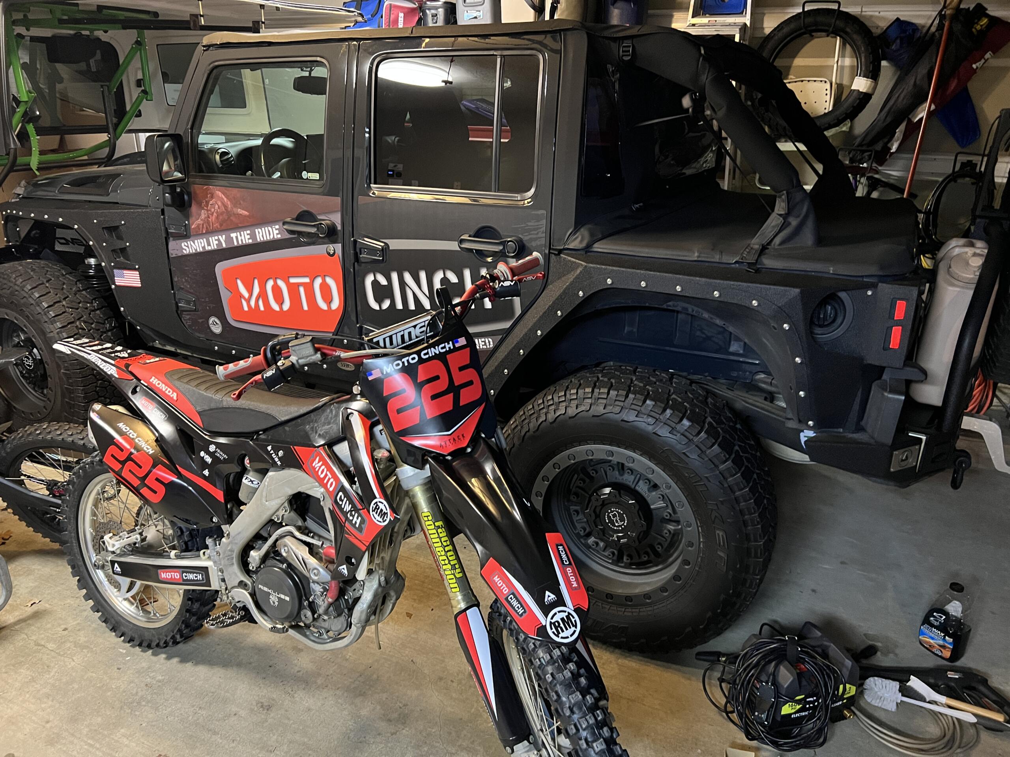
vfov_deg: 53.1
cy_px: 378
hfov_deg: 67.3
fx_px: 759
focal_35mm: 26
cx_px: 505
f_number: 1.5
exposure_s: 1/30
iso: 500
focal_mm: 5.7
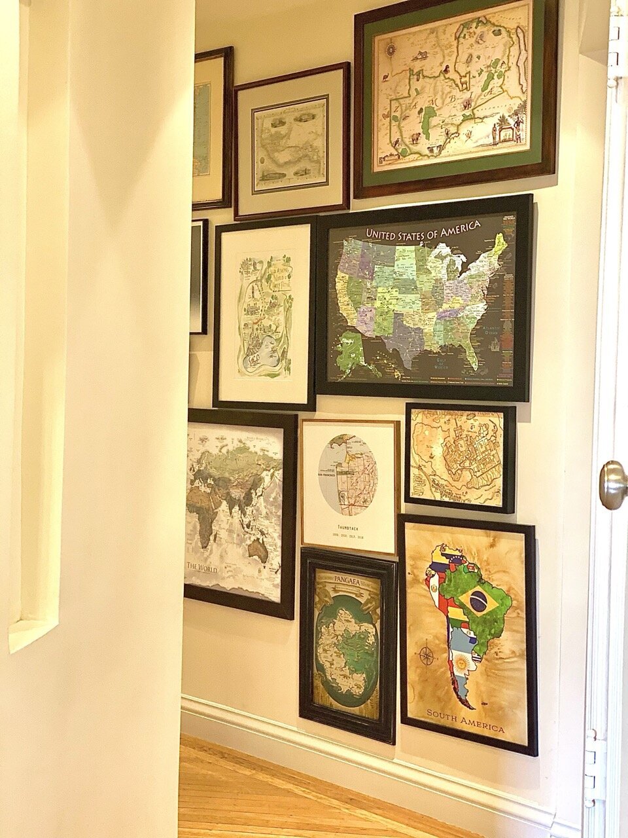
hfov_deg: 28.0
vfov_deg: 36.8
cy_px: 419
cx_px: 314
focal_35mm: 52
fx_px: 1258
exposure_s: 1/40
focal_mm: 6
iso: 200
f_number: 2
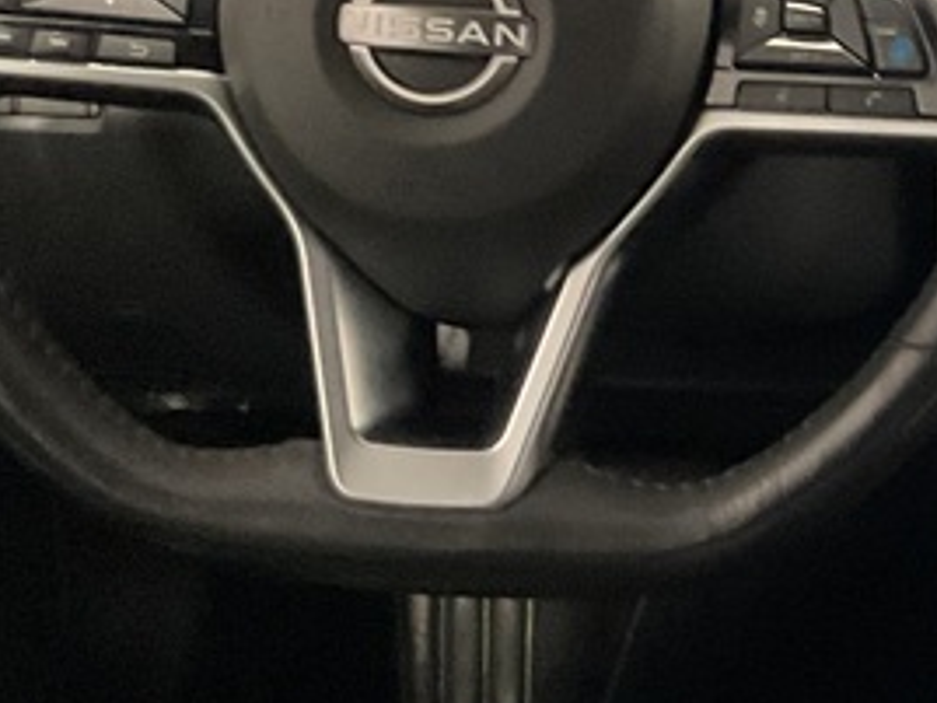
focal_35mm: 104
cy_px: 213
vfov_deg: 14.2
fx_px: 2815
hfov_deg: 17.6
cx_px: 1252
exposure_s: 1/30
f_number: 1.8
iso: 250
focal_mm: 3
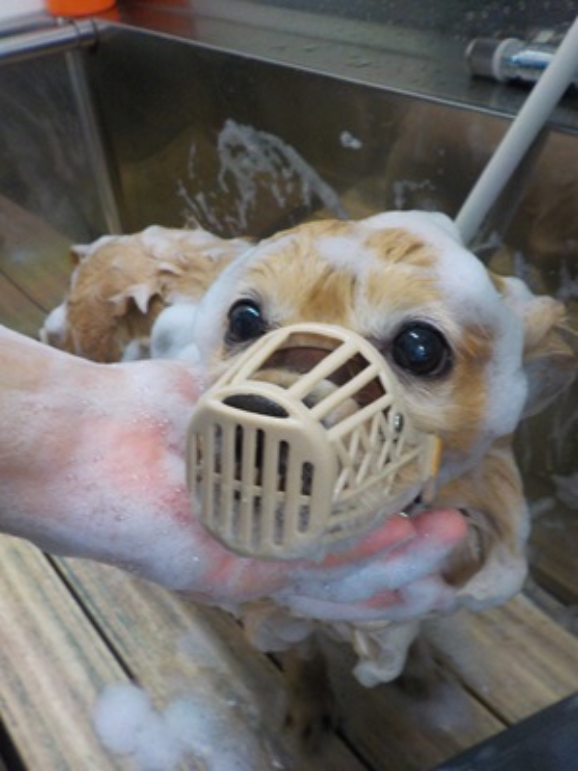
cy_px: 386
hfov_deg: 46.8
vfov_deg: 60.0
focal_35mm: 30
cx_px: 289
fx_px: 668
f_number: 3.3
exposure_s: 1/30
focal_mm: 4.1
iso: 360
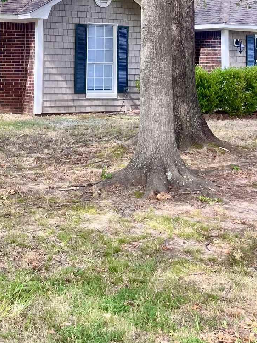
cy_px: -18
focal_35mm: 62
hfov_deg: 23.5
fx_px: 613
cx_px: 78
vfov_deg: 28.8
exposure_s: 1/260
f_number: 1.6
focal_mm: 5.1
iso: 40
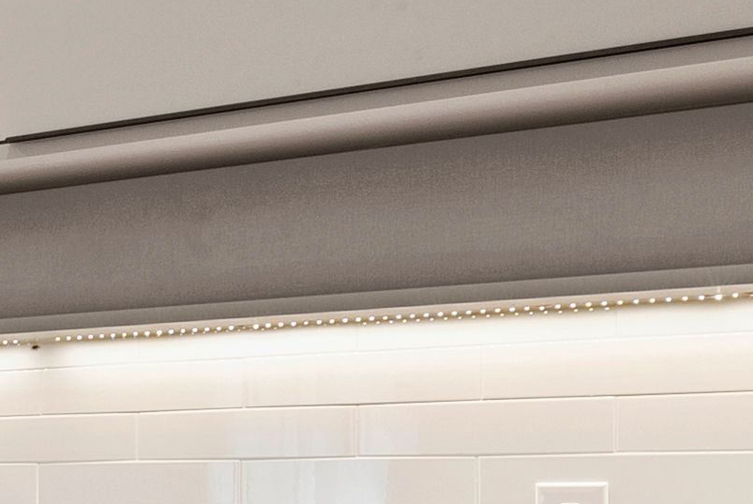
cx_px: -939
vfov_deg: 14.2
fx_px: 1989
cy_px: 529
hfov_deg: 15.1
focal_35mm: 95
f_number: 8
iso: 400
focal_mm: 18
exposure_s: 1/1.25
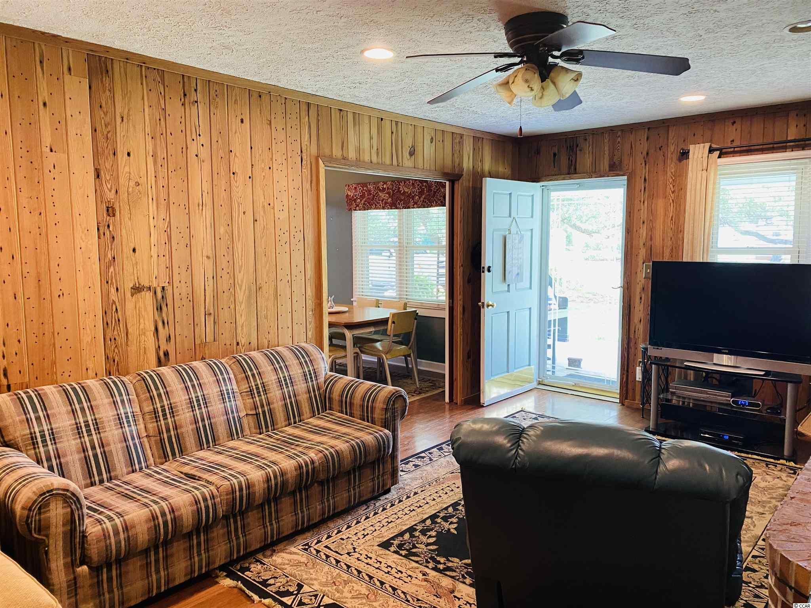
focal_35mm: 26
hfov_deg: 67.3
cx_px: 406
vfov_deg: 53.1
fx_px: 609
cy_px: 304
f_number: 1.8
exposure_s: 1/60
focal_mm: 4.25
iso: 250
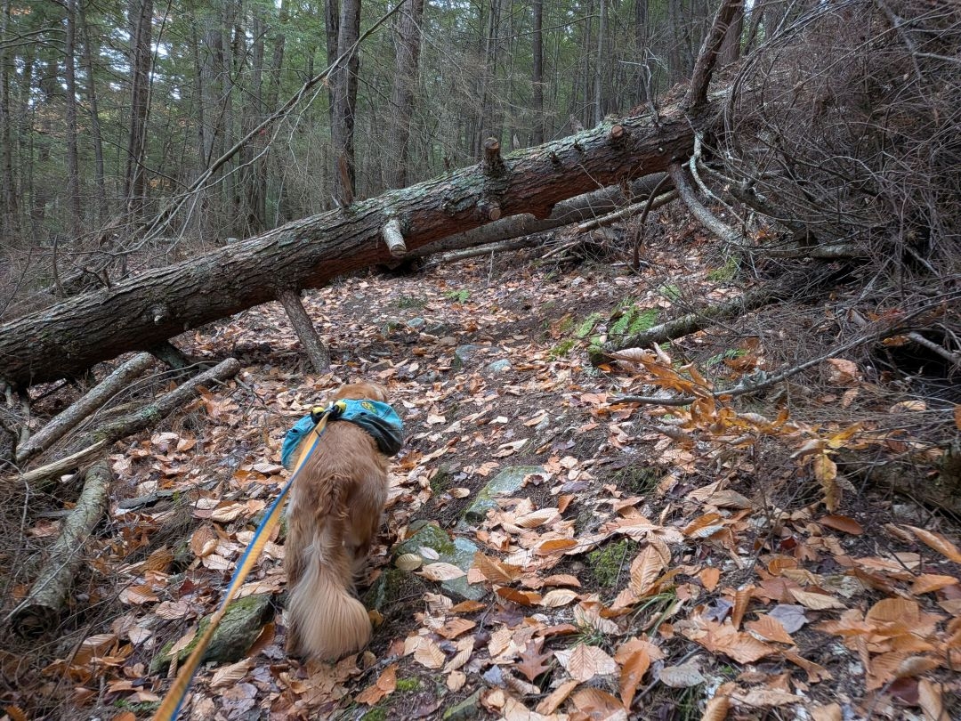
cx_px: 480
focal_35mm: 24
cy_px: 360
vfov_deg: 56.8
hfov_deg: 71.6
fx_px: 666
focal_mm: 4.53
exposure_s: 1/100
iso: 261
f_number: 1.7
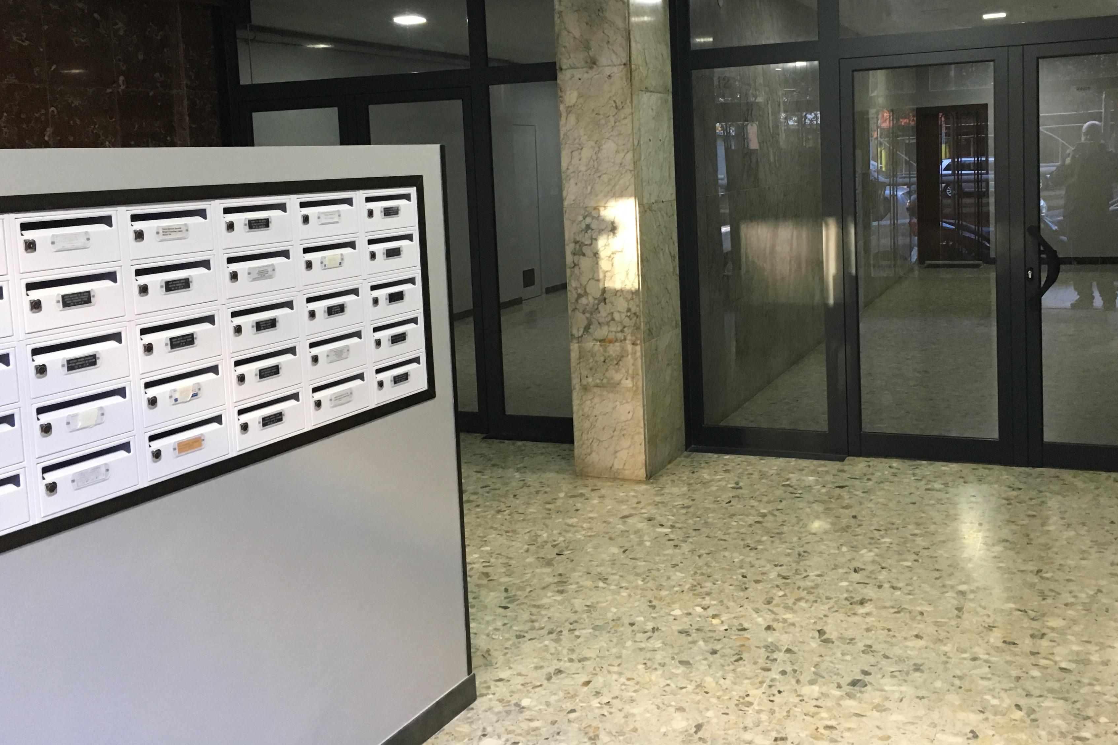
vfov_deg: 36.5
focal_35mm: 36
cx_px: 619
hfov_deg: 53.0
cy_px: 251
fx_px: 1118
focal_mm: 4.15
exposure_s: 1/33
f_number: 2.2
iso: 200
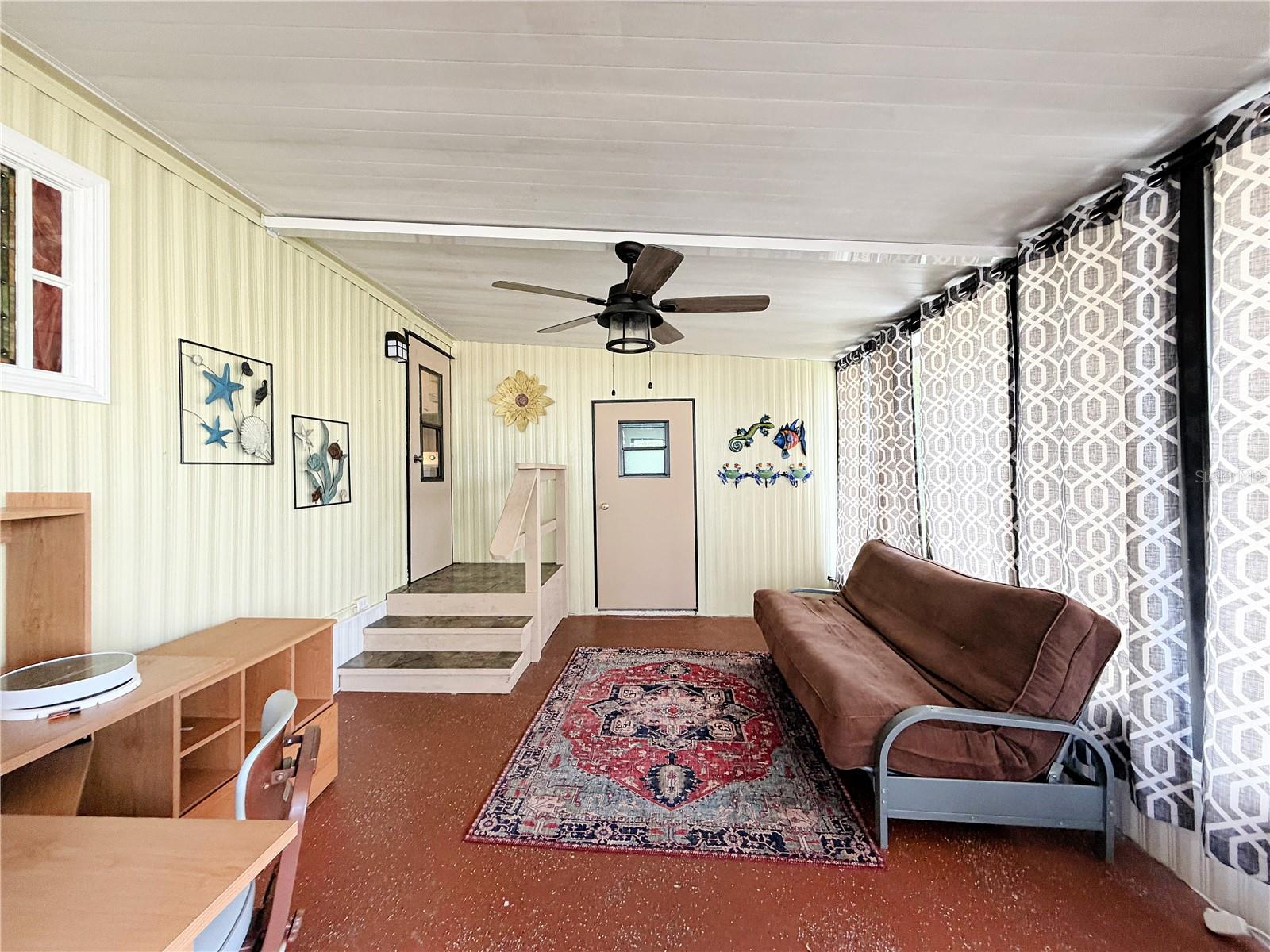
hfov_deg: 102.1
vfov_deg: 85.7
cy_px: 476
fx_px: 514
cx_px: 635
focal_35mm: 14
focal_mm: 2.22
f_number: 2.2
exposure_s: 1/121
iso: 250
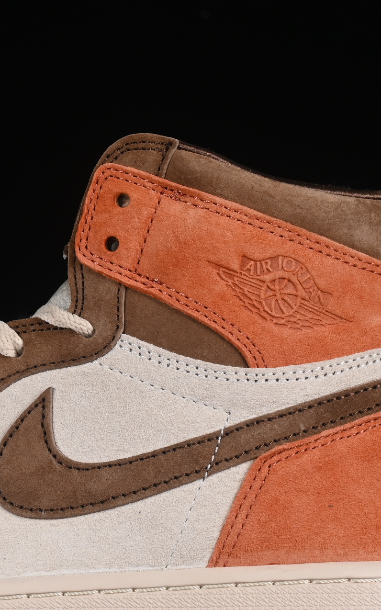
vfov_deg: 12.5
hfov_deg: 7.8
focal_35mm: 167
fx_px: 2775
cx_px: 9
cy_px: 393
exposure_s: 1/80
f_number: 8
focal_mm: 50
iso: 160
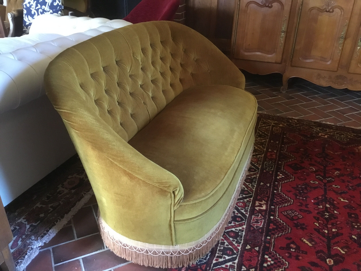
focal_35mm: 31
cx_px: 180
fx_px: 323
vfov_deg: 45.4
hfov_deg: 58.4
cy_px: 136
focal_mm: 3.3
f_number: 2.4
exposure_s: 1/17
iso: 250
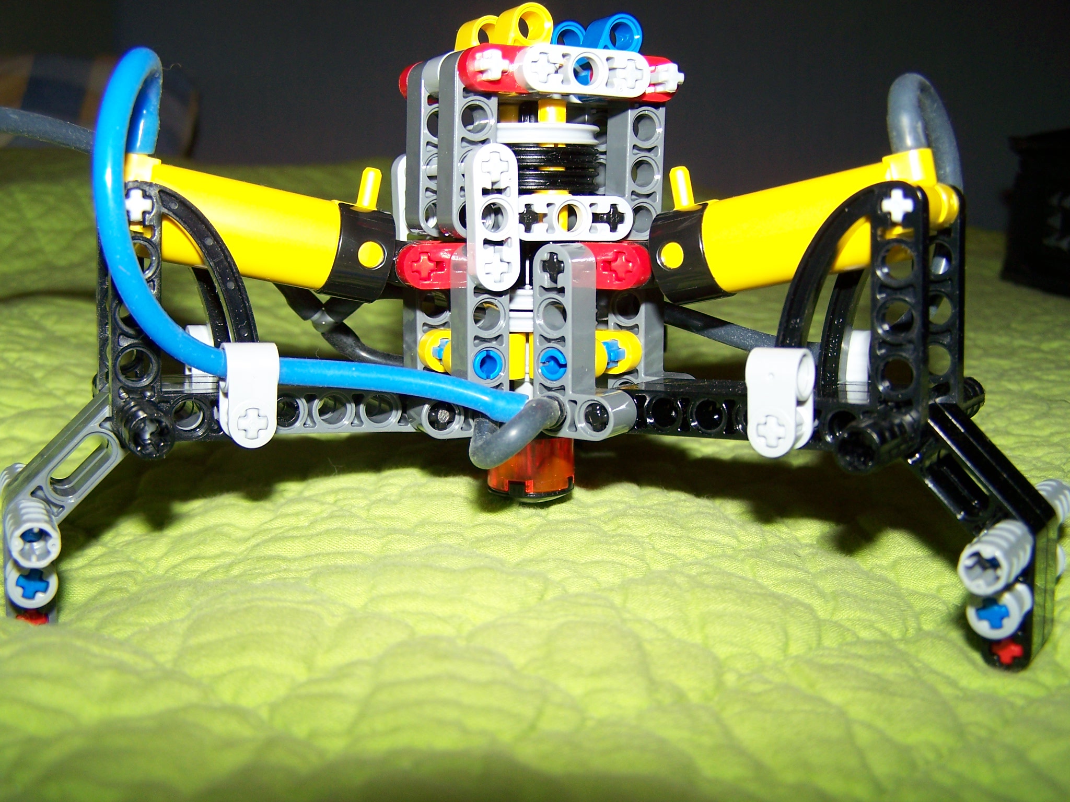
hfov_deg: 49.0
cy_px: 401
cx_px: 535
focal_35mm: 38
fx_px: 1175
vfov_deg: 37.7
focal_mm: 6.3
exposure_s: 1/60
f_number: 2.8
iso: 80
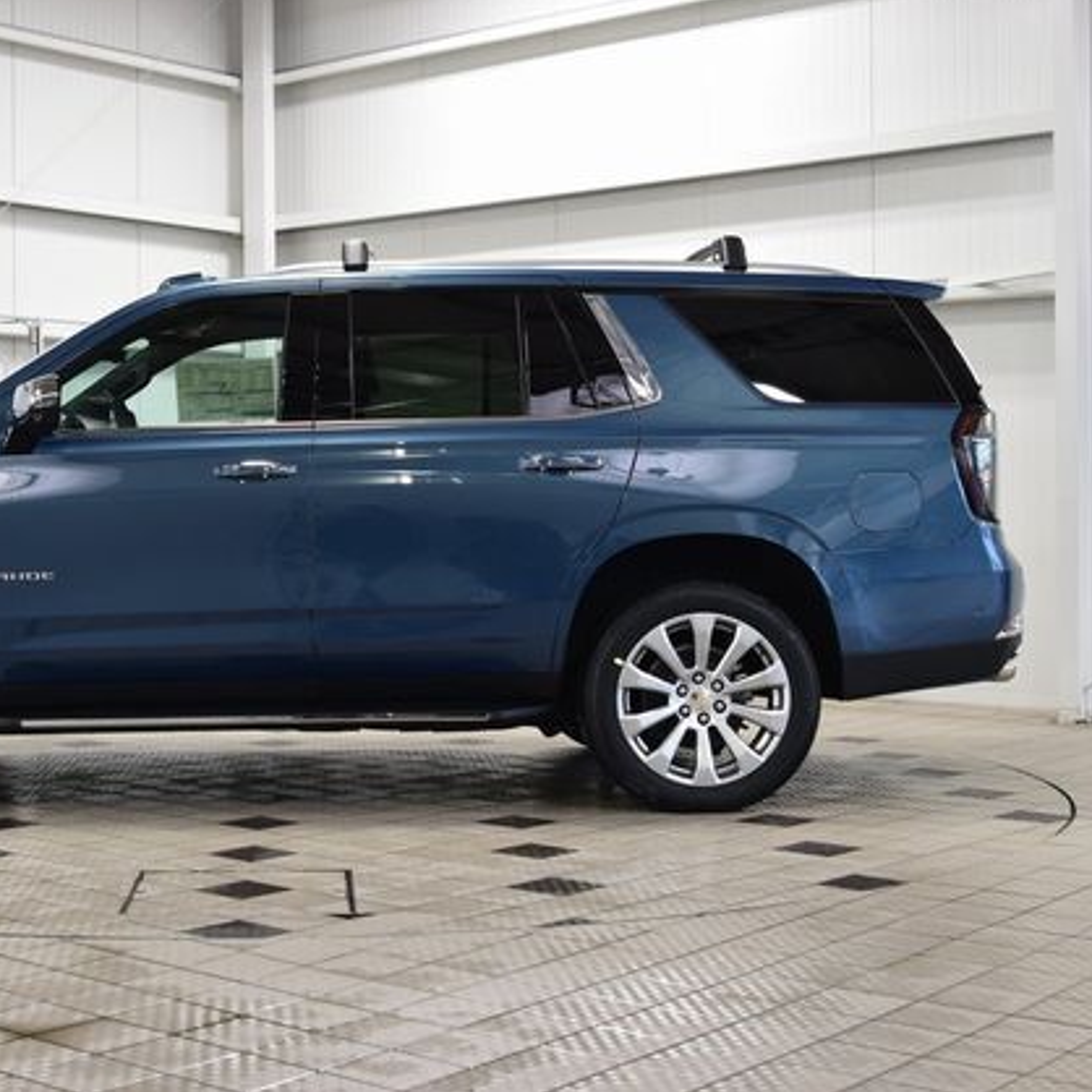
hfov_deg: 29.8
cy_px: 539
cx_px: 303
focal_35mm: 57
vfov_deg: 30.2
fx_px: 2022
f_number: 6.3
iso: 450
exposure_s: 1/15
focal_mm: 29
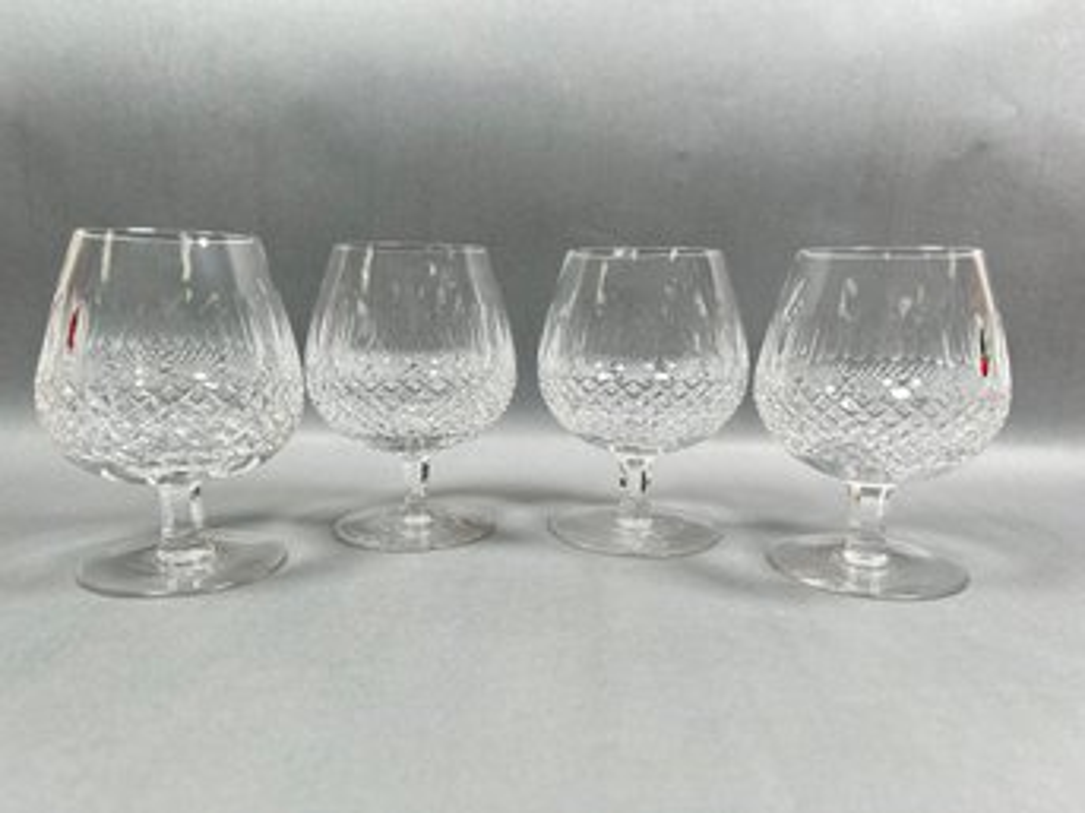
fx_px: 815
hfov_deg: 67.3
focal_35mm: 26
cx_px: 542
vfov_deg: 53.0
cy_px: 406
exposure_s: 1/158
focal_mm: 5.7
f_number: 1.5
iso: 50
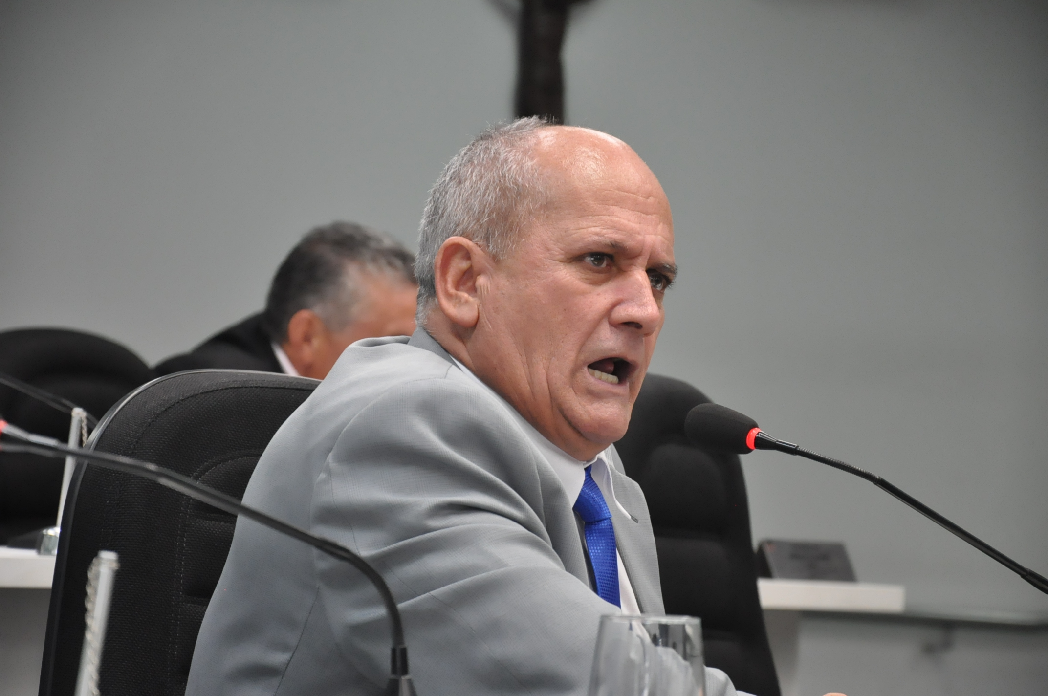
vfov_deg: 8.7
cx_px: 524
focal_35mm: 158
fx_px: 4579
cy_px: 348
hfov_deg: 13.1
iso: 2000
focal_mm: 105
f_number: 5.6
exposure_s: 1/100
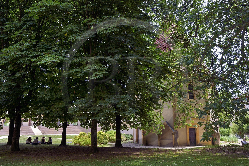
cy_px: 83
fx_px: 249
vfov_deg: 36.8
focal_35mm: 36
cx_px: 124
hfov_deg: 53.2
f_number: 11
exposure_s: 1/125
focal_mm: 36
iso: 200
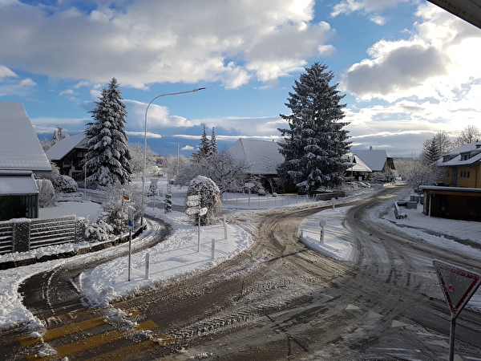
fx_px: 361
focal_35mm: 26
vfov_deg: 53.1
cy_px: 180
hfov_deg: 67.3
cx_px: 240
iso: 50
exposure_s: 1/3592
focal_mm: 4.2
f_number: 1.7
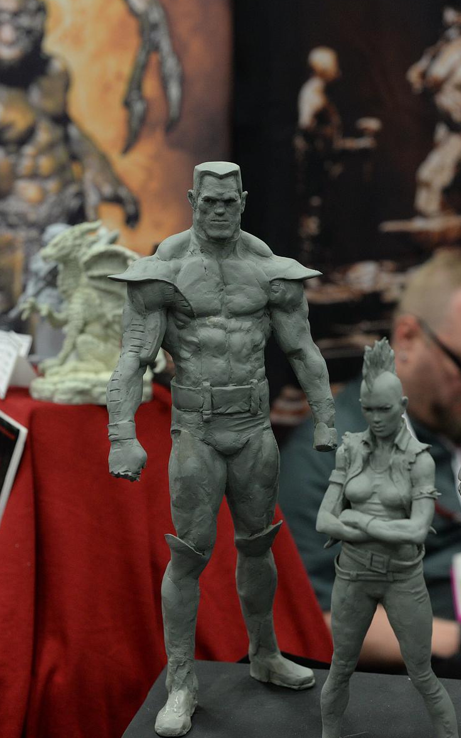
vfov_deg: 38.9
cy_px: 367
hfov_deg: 24.9
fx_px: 1046
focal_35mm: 52
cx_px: 219
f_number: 6.3
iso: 3200
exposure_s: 1/100
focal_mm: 50
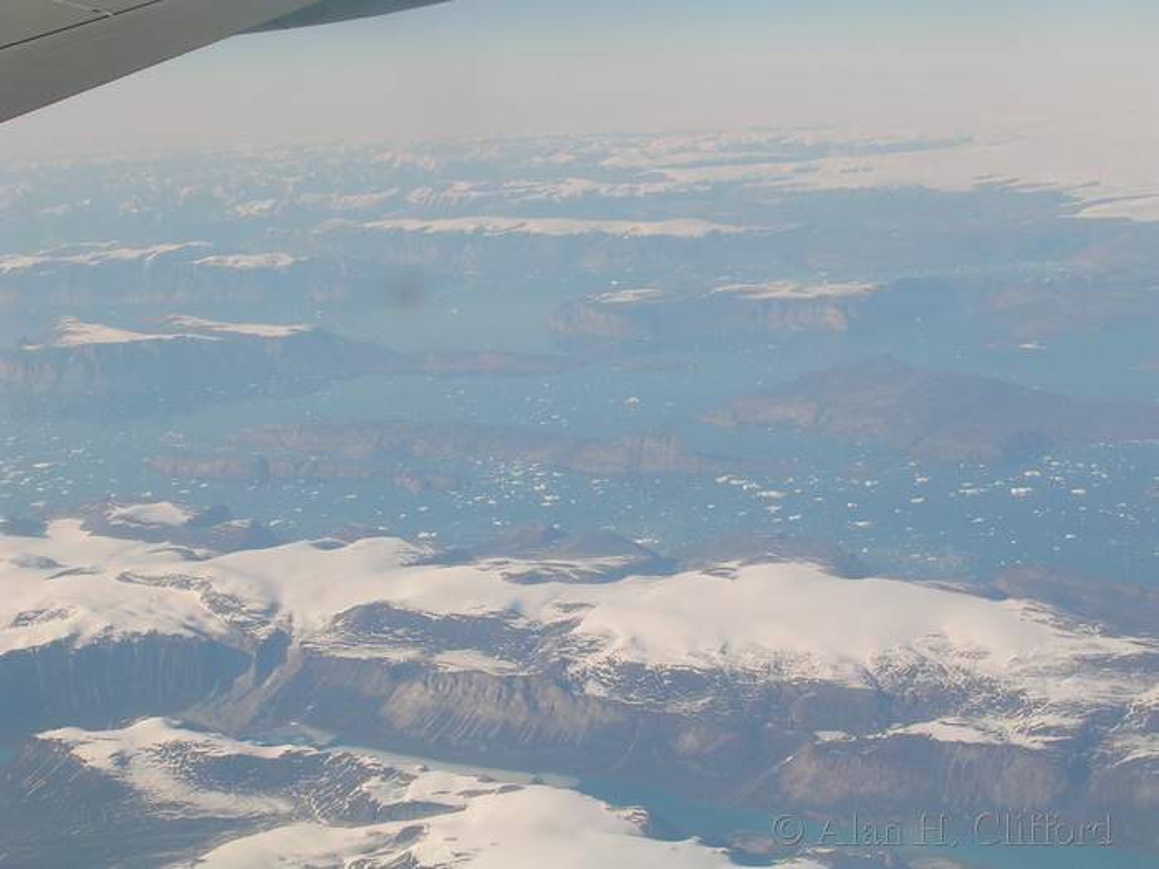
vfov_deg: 19.1
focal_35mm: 77
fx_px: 2578
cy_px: 434
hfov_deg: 25.3
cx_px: 580
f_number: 6.7
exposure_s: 1/217
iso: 50
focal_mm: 11.7
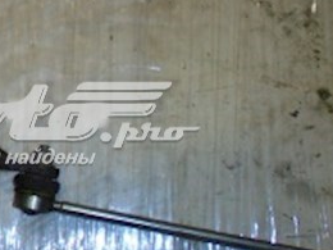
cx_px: 45
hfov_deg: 29.2
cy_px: 121
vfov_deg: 22.9
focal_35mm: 64
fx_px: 616
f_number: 3.5
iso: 400
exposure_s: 1/30
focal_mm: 4.6
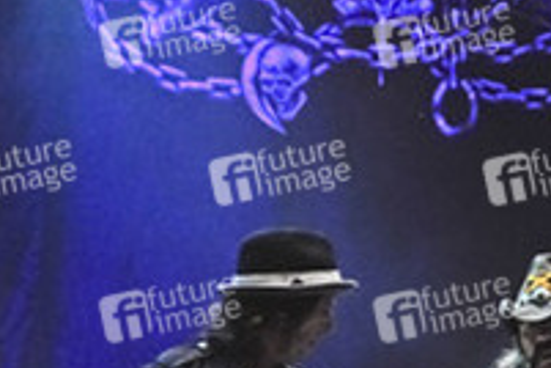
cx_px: 481
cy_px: 379
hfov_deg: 6.7
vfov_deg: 4.4
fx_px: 4729
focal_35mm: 309
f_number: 5.6
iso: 1600
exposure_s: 1/125
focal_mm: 92
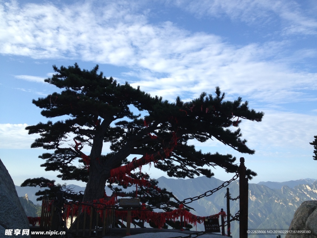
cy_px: 119
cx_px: 158
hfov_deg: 52.6
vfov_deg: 40.7
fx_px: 321
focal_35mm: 35
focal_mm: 4.28
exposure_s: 1/767
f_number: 2.4
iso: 50
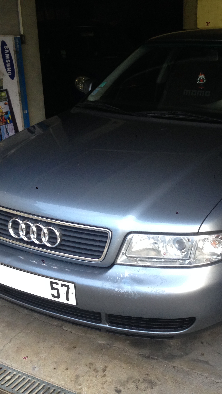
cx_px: 165
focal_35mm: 48
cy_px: 197
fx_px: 502
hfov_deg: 24.6
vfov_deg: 42.9
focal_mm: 4.12
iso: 125
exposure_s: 1/20
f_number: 2.4
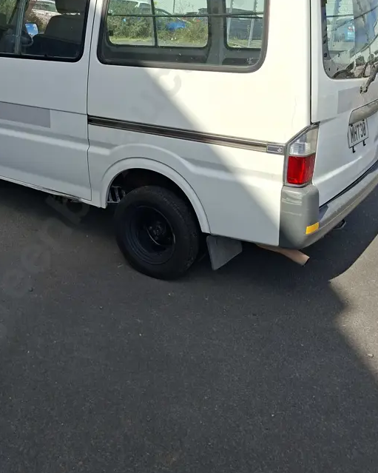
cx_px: 114
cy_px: 152
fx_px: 504
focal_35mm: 36
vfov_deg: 49.3
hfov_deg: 40.4
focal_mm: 5.54
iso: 50
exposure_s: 1/3247
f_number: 1.8
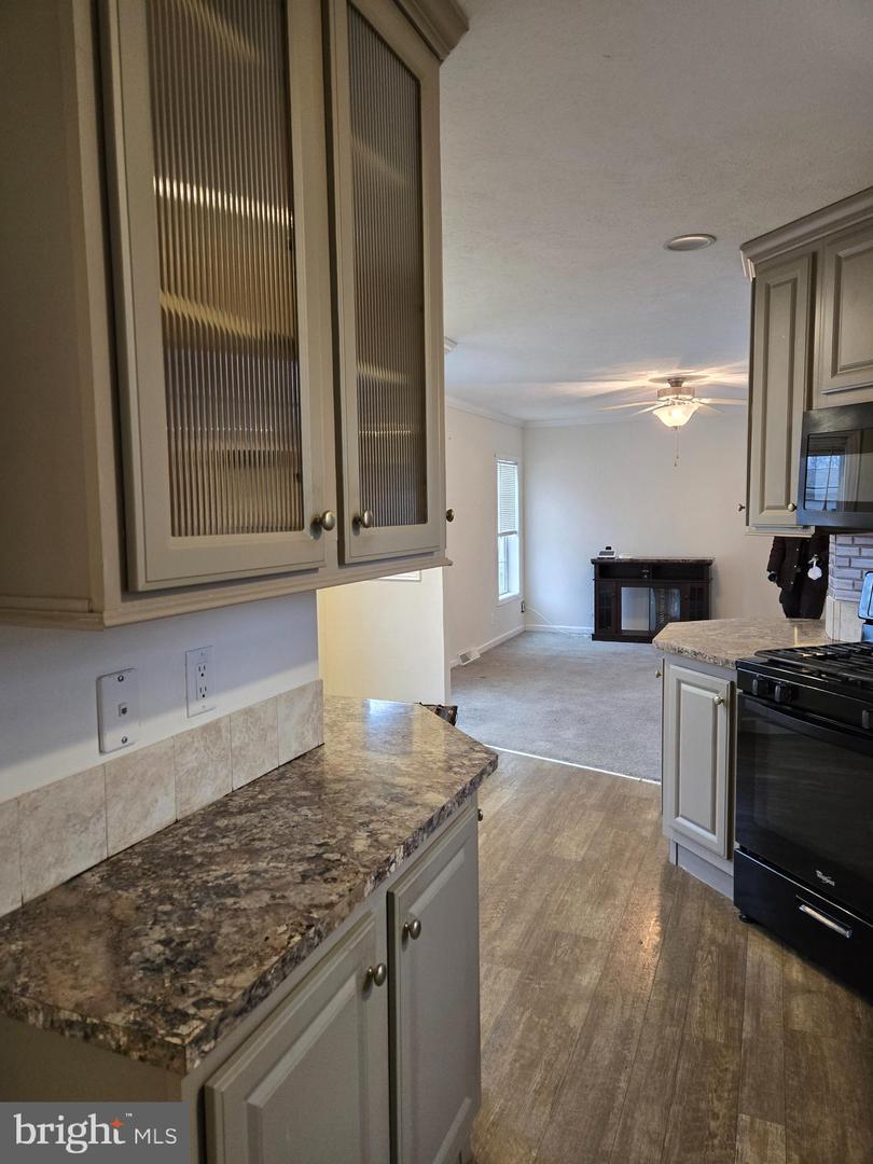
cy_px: 582
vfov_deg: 73.9
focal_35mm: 23
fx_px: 773
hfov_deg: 58.9
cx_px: 436
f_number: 1.8
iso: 400
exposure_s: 1/120
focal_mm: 5.4
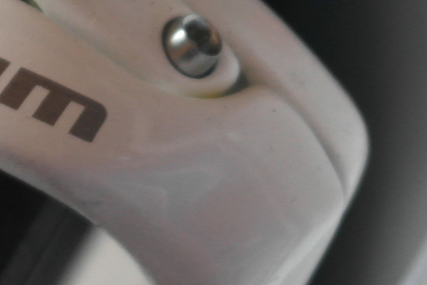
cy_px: 129
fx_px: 4198
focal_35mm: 354
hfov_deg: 5.8
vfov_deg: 3.9
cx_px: -3
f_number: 5.6
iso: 400
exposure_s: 1/40
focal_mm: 50
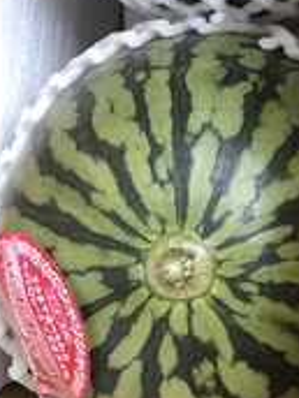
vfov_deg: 28.4
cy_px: 21
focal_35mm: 65
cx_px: 239
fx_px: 749
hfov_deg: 22.3
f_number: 1.8
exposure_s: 1/13
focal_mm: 3.99
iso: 100
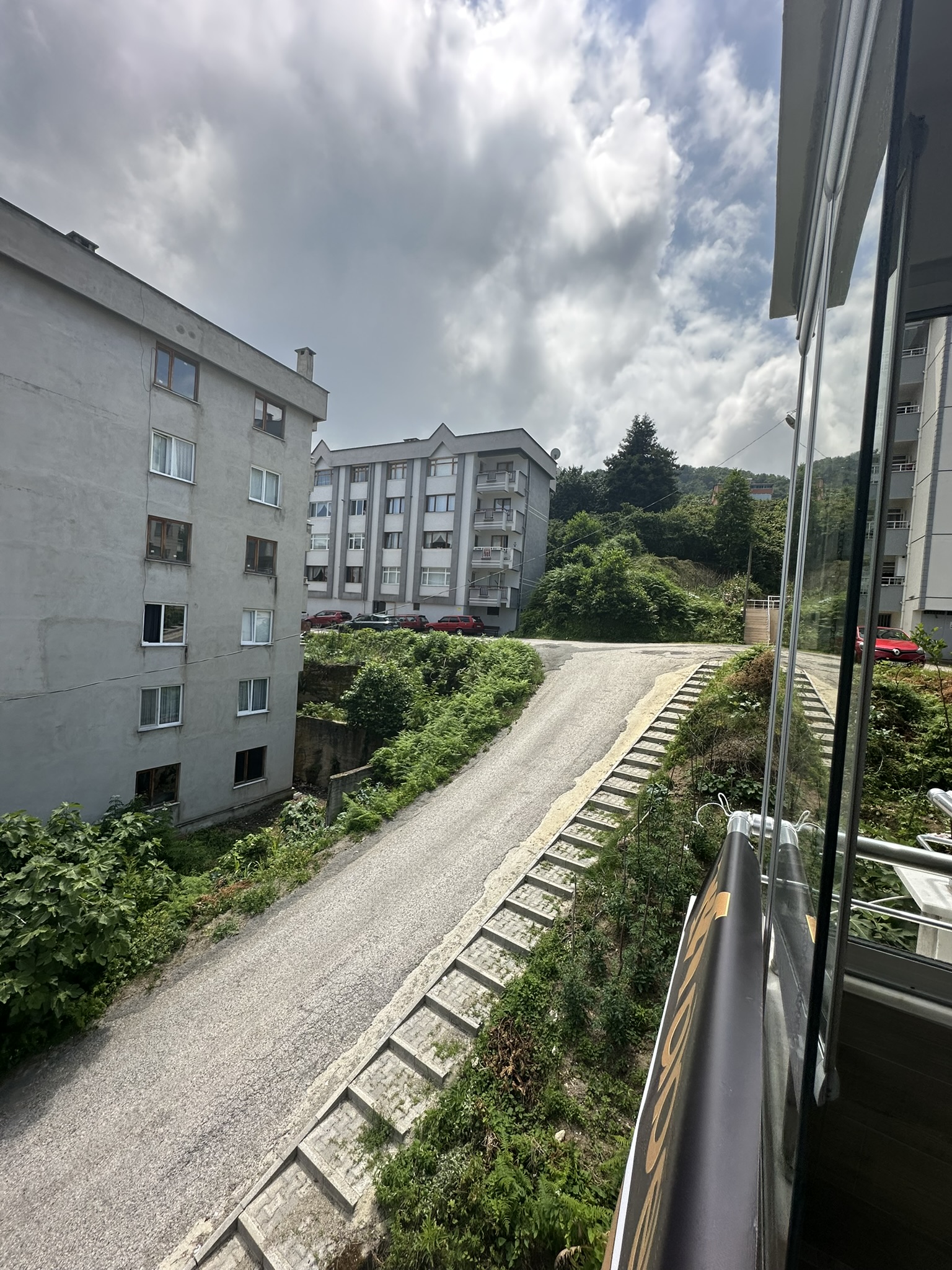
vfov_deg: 102.1
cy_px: 635
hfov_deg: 85.7
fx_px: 513
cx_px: 476
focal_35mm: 14
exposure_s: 1/1916
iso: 50
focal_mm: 2.22
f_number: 2.2
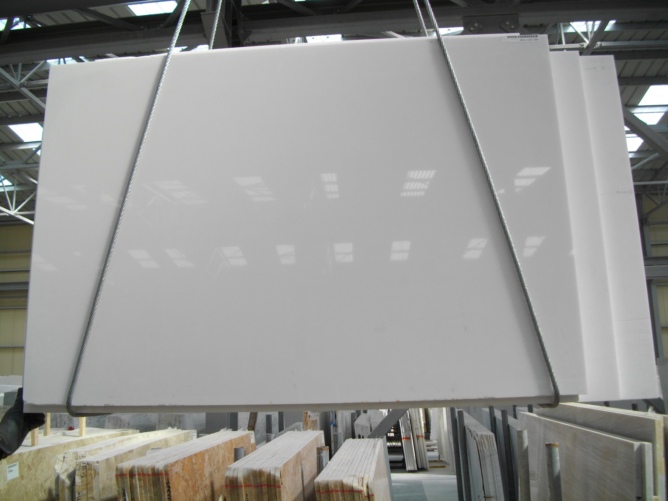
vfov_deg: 45.4
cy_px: 250
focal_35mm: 31
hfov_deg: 58.4
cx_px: 334
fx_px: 598
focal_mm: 5.7
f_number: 2.9
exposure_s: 1/200
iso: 100
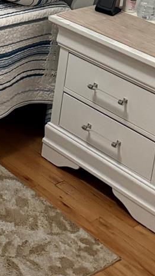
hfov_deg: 12.4
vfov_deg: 21.9
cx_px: -155
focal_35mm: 86
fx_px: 628
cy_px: -98
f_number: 1.78
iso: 500
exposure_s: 1/60
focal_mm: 6.76
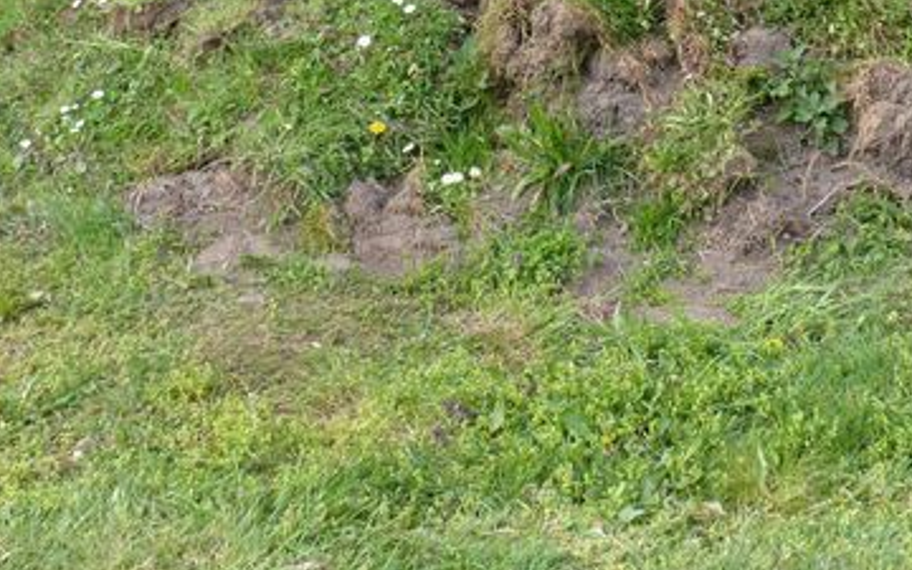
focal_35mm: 80
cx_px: 684
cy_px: -162
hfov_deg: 25.5
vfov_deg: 15.6
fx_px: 1988
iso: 100
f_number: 3.5
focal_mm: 6.1
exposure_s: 1/100
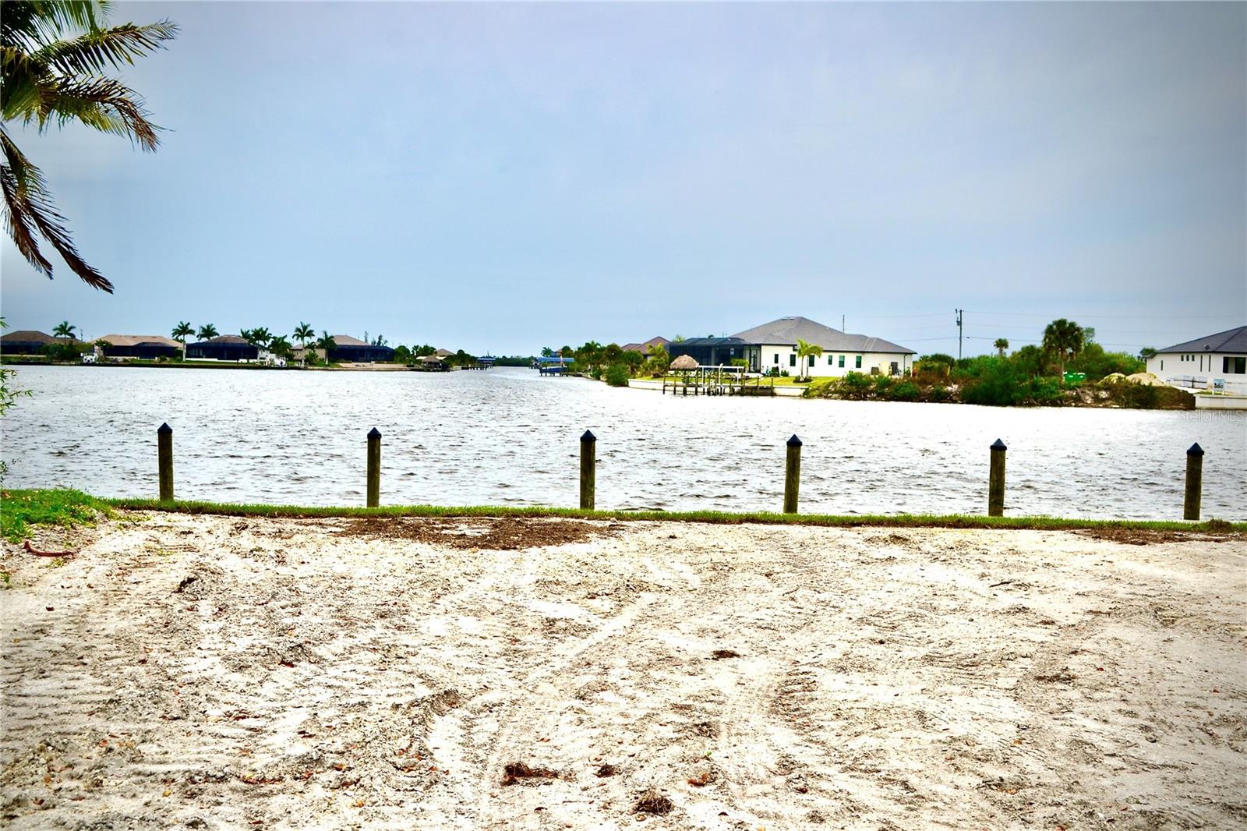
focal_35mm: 42
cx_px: 624
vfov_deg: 31.9
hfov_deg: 46.4
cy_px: 416
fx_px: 1454
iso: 100
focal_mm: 28
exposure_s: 1/200
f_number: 7.1
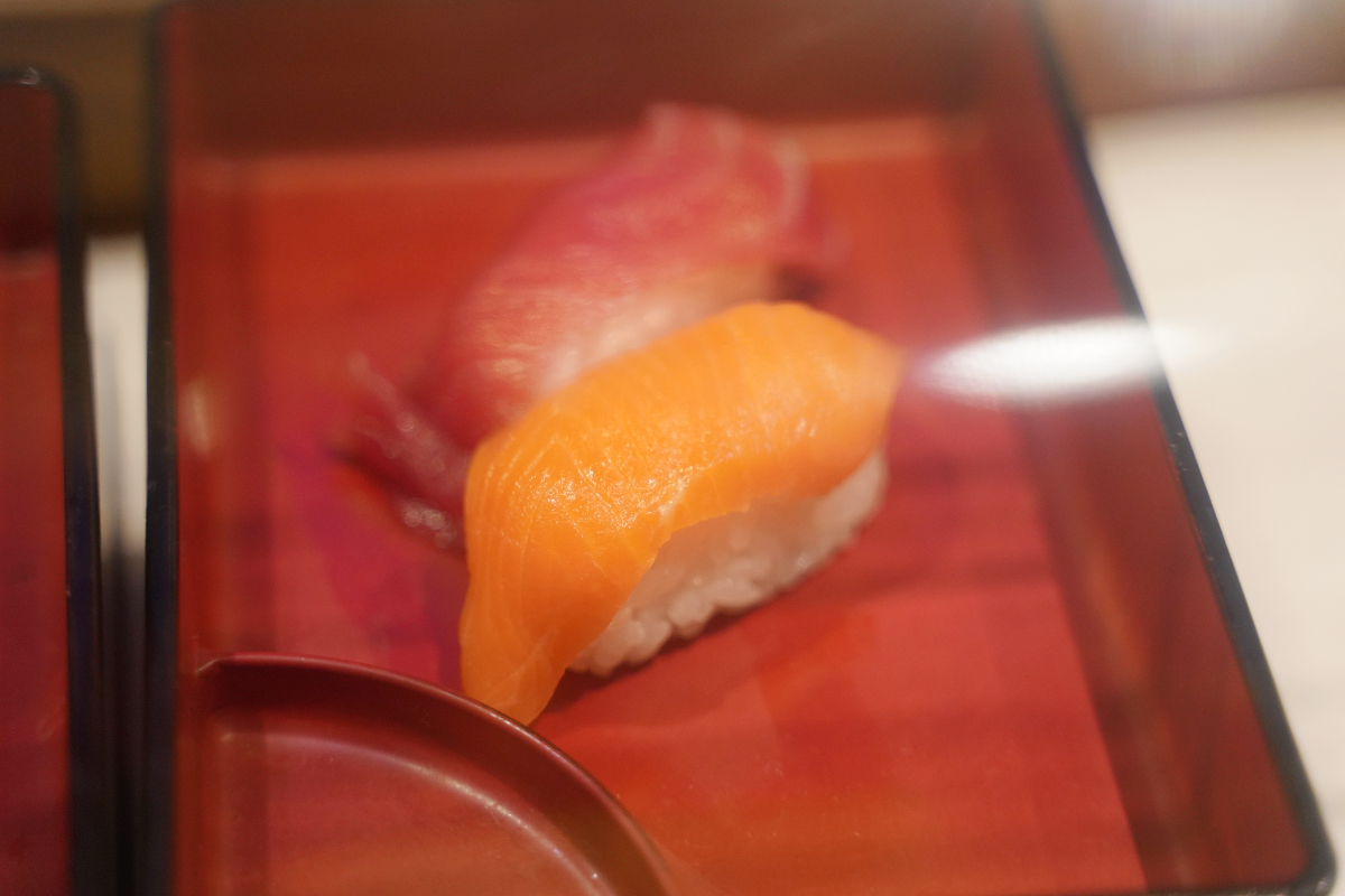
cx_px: 672
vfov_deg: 18.2
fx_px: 2802
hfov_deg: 27.0
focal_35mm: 75
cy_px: 448
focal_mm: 75
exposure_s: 1/80
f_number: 2.8
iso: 2000
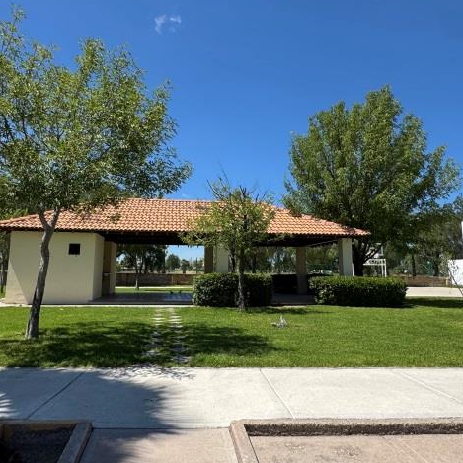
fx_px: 409
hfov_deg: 59.0
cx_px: 212
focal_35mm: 27
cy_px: 209
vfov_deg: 59.0
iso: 50
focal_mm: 2.22
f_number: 2.2
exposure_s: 1/1449
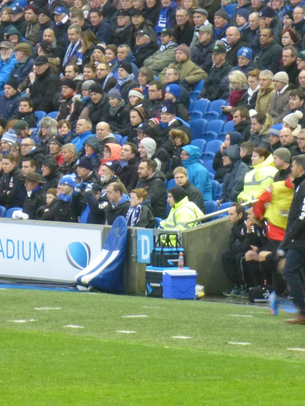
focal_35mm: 642
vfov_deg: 3.1
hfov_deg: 2.3
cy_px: 203
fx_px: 7540
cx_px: 209
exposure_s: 1/15
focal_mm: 86
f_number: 6.4
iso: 800
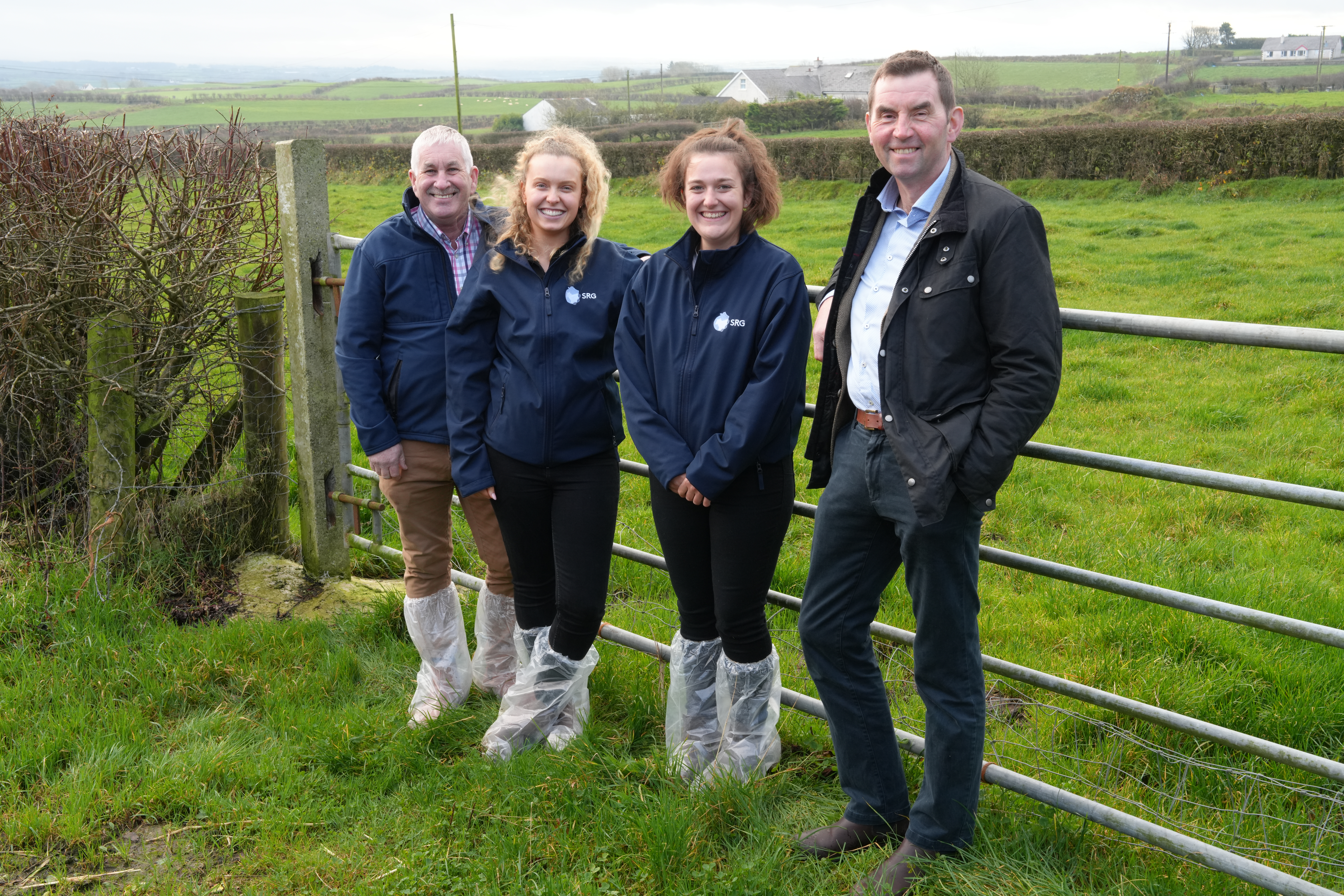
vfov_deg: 31.9
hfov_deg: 46.4
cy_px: 448
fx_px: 1568
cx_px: 672
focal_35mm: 42
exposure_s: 1/50
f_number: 11
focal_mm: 42
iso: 640
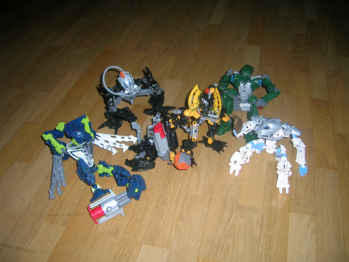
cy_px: 131
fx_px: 353
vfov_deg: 40.7
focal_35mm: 35
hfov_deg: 52.6
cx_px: 174
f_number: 2.8
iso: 50
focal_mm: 5.4
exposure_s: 1/60.1
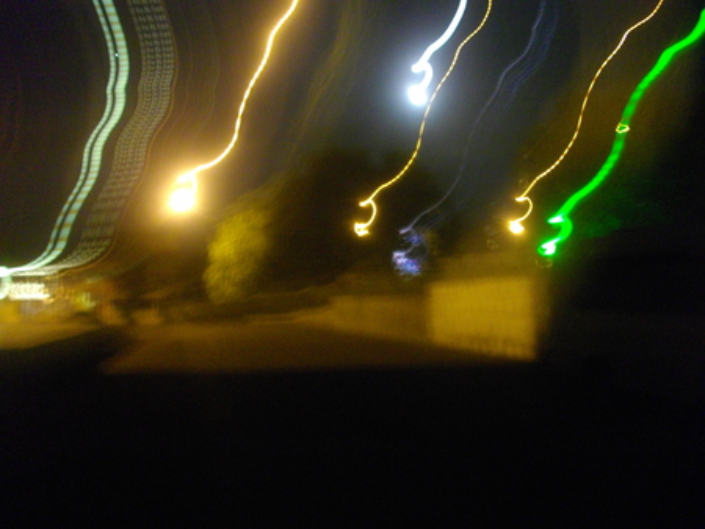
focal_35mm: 32
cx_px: 352
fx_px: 652
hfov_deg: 56.8
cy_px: 264
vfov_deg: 44.2
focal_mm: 5.7
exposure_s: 2
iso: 400
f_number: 2.9
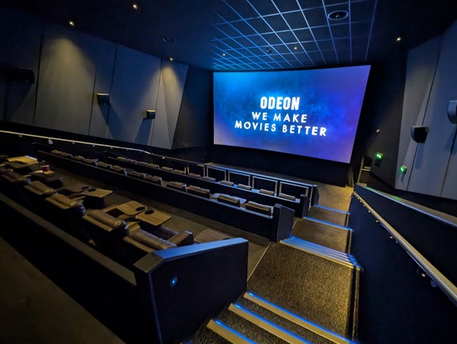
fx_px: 185
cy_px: 177
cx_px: 244
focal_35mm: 14
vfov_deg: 85.8
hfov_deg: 101.8
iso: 233
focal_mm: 2.23
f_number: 1.95
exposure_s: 1/3.38
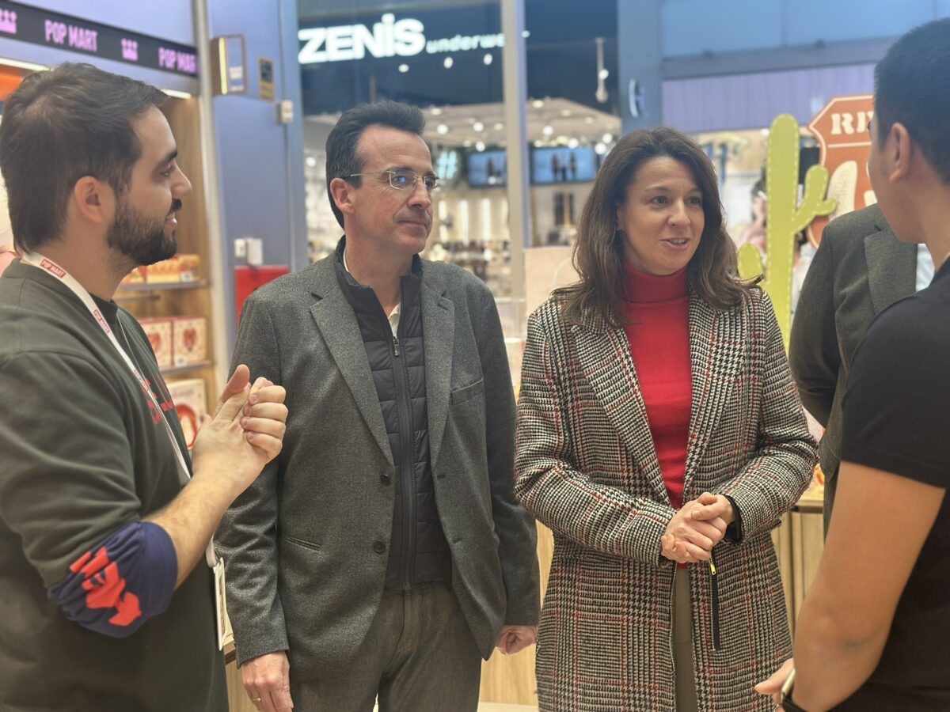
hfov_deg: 39.7
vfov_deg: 30.3
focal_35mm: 48
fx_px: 1317
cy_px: 356
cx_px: 475
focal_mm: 6.86
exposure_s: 1/120
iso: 100
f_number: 1.78
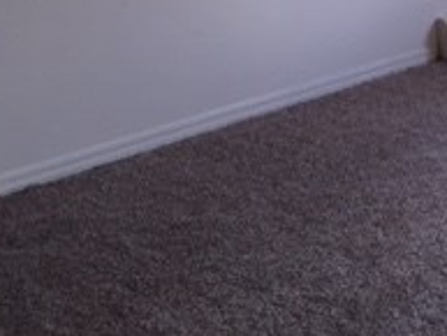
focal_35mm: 96
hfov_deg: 19.8
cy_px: -192
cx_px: 449
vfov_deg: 14.3
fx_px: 1240
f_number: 2.2
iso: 50
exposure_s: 1/120
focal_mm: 4.15
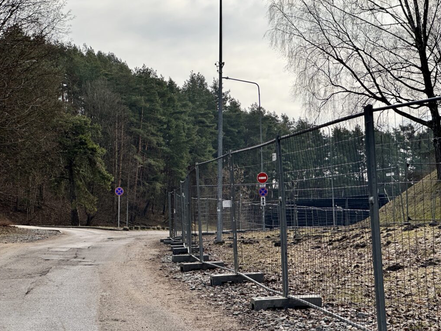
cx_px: 219
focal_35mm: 78
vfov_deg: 18.9
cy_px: 164
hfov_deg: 25.0
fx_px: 994
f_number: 2.8
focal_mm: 9
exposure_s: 1/1130
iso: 32
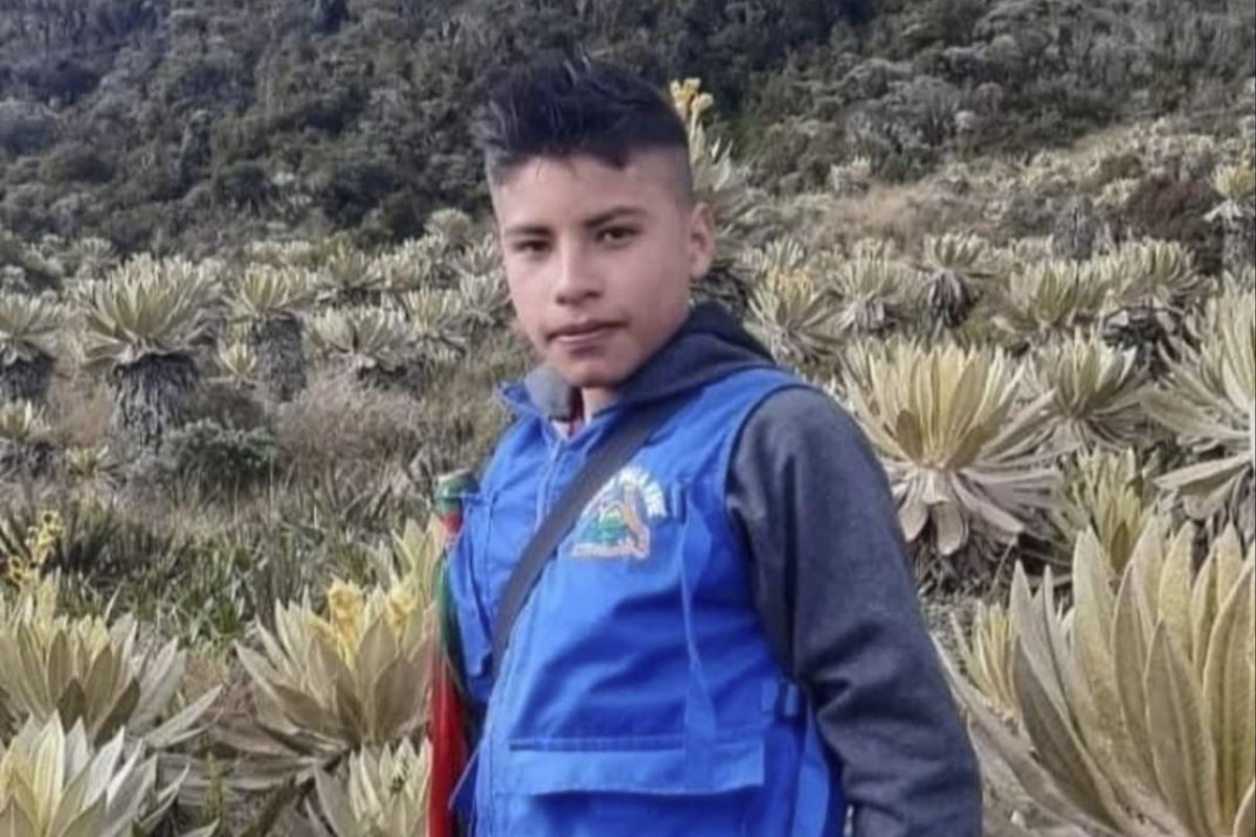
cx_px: 628
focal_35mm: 50
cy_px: 418
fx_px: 1744
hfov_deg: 39.6
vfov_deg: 27.0
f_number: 1.8
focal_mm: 50
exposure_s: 1/60
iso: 1250
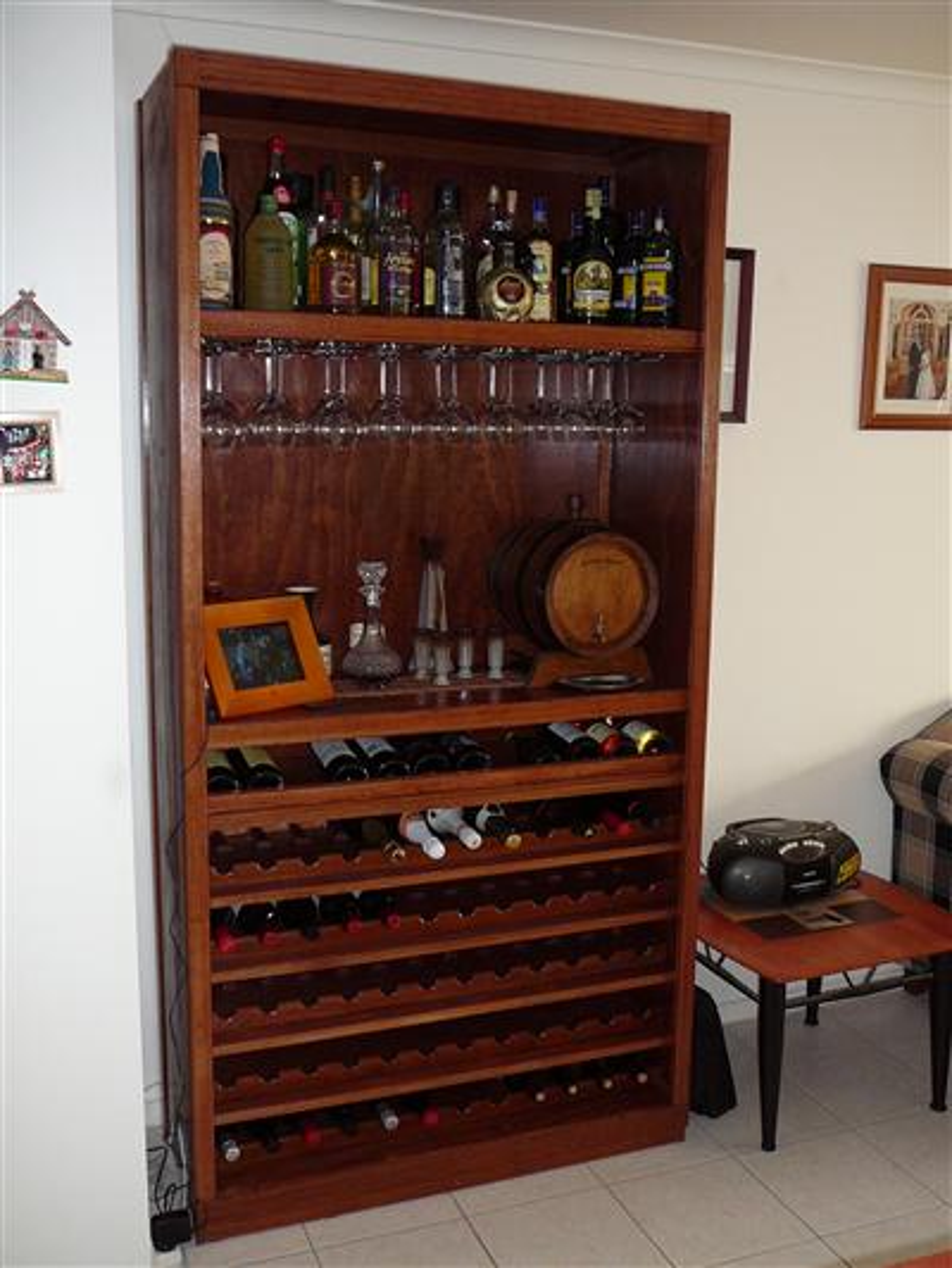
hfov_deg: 40.7
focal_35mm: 35
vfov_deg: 52.6
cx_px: 476
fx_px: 1283
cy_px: 634
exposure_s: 1/30
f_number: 2.8
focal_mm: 5.2
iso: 125
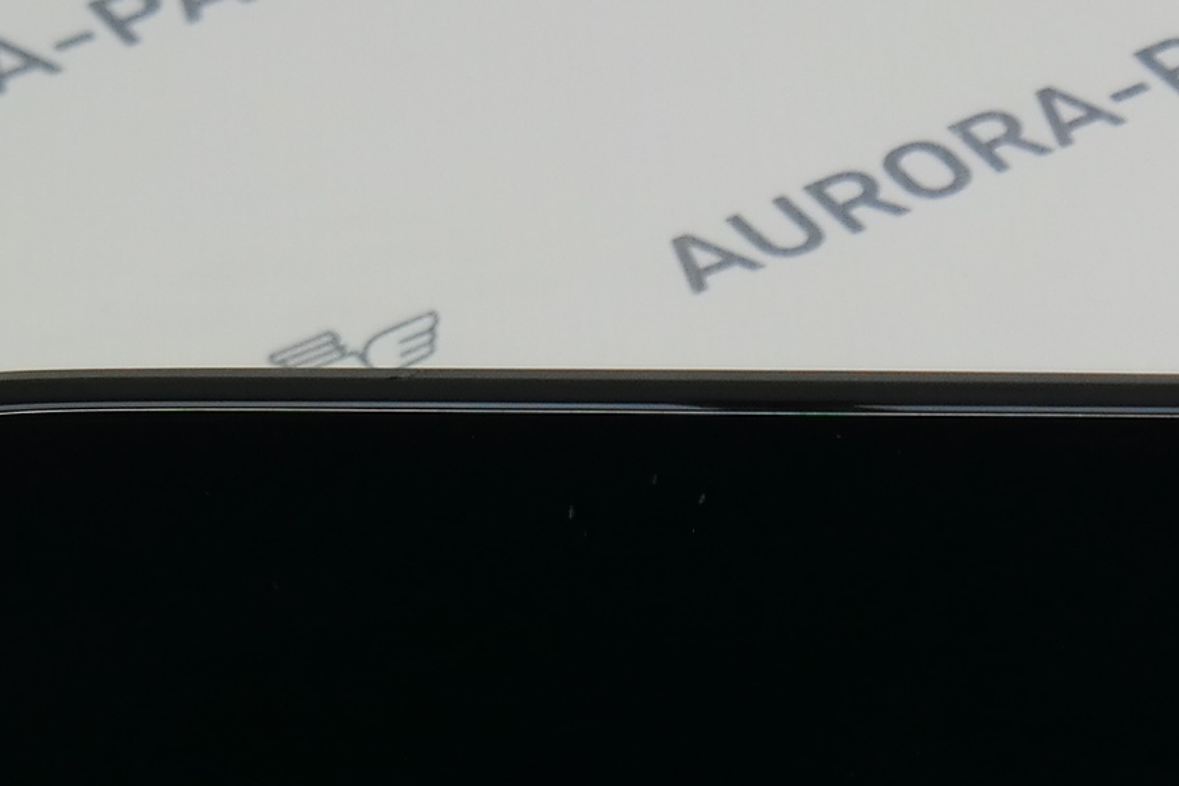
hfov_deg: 14.0
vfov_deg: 9.1
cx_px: 720
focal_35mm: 147
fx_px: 4814
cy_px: 1093
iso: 100
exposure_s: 1/80
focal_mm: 22
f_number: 4
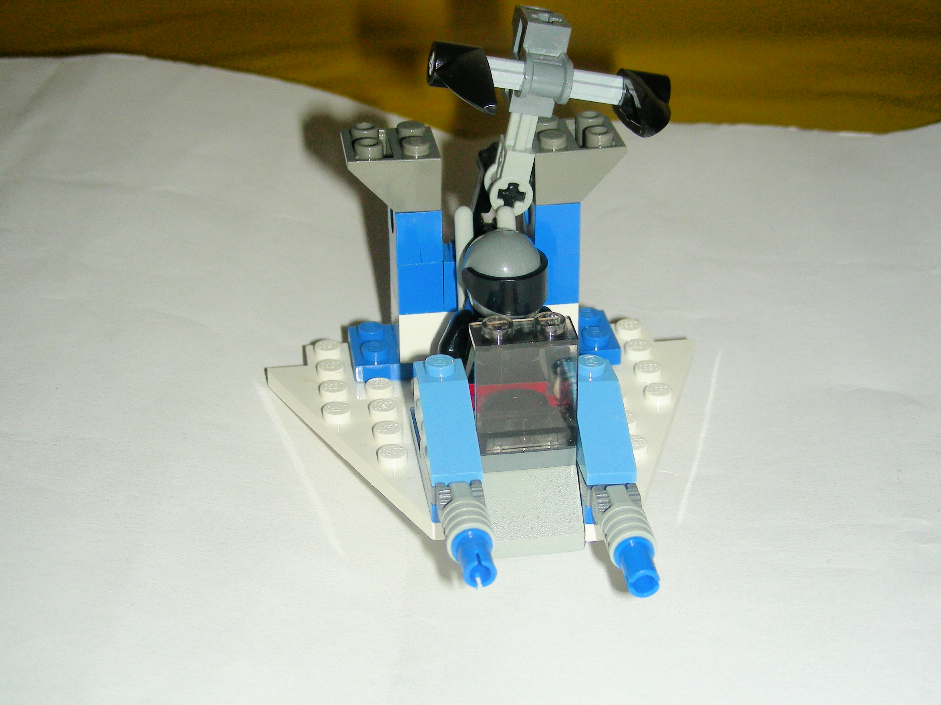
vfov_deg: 23.3
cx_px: 470
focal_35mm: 63
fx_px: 1713
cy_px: 352
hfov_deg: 30.7
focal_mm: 10.5
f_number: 3.5
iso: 50
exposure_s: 1/60.1
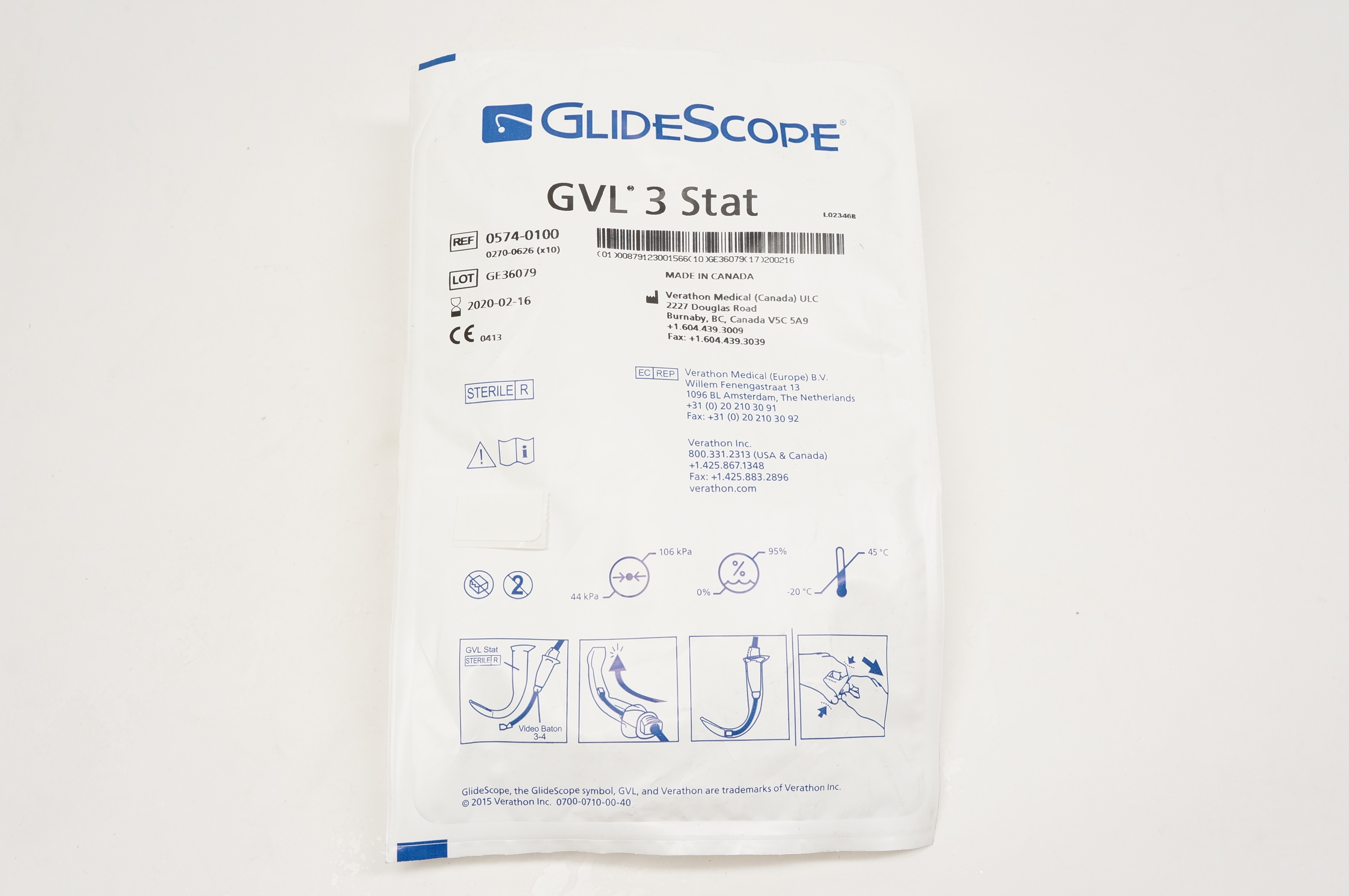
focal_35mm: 40
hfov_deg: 48.0
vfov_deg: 32.9
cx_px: 674
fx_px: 1516
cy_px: 448
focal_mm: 27
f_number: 7.1
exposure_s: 1/100
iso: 800
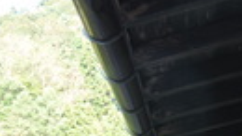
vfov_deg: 9.1
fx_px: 815
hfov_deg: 16.7
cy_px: 238
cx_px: 37
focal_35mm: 127
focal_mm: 24
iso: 200
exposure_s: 1/80
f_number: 4.5
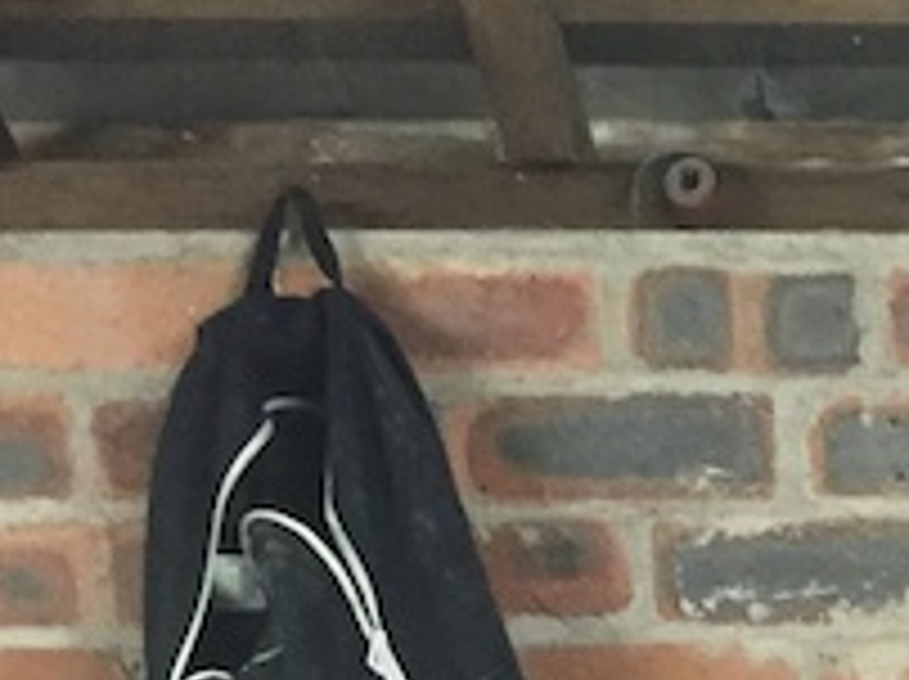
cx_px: 1494
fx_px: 3016
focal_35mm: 115
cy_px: 1324
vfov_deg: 11.6
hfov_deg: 15.4
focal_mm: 4.15
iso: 250
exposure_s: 1/33
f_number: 2.2
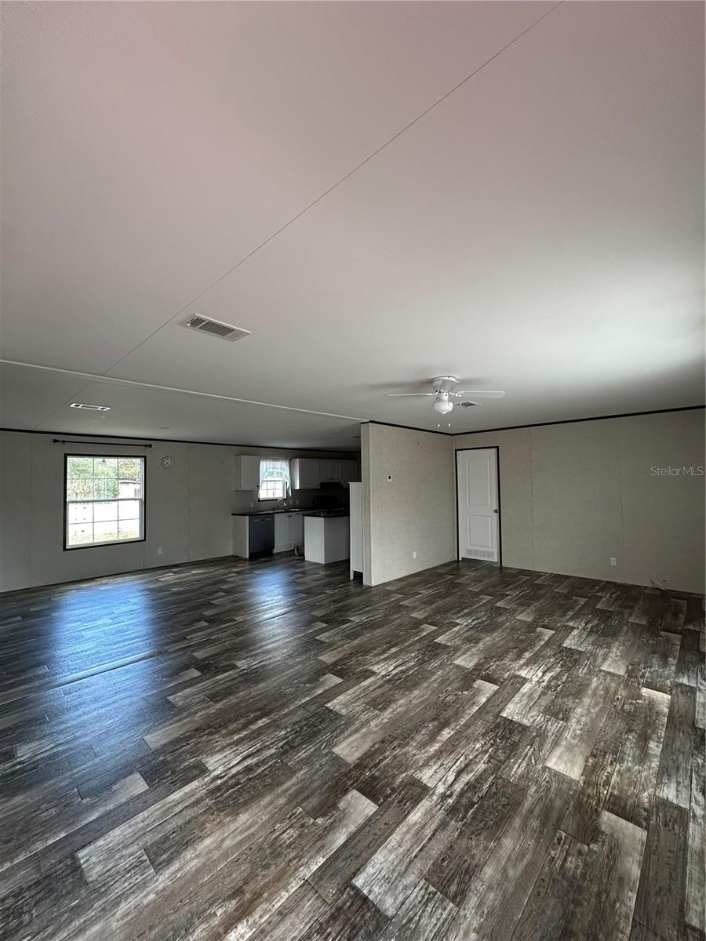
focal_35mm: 14
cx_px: 353
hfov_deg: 85.7
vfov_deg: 102.1
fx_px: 381
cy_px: 470
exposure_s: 1/99
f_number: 2.2
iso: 160
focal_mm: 2.22
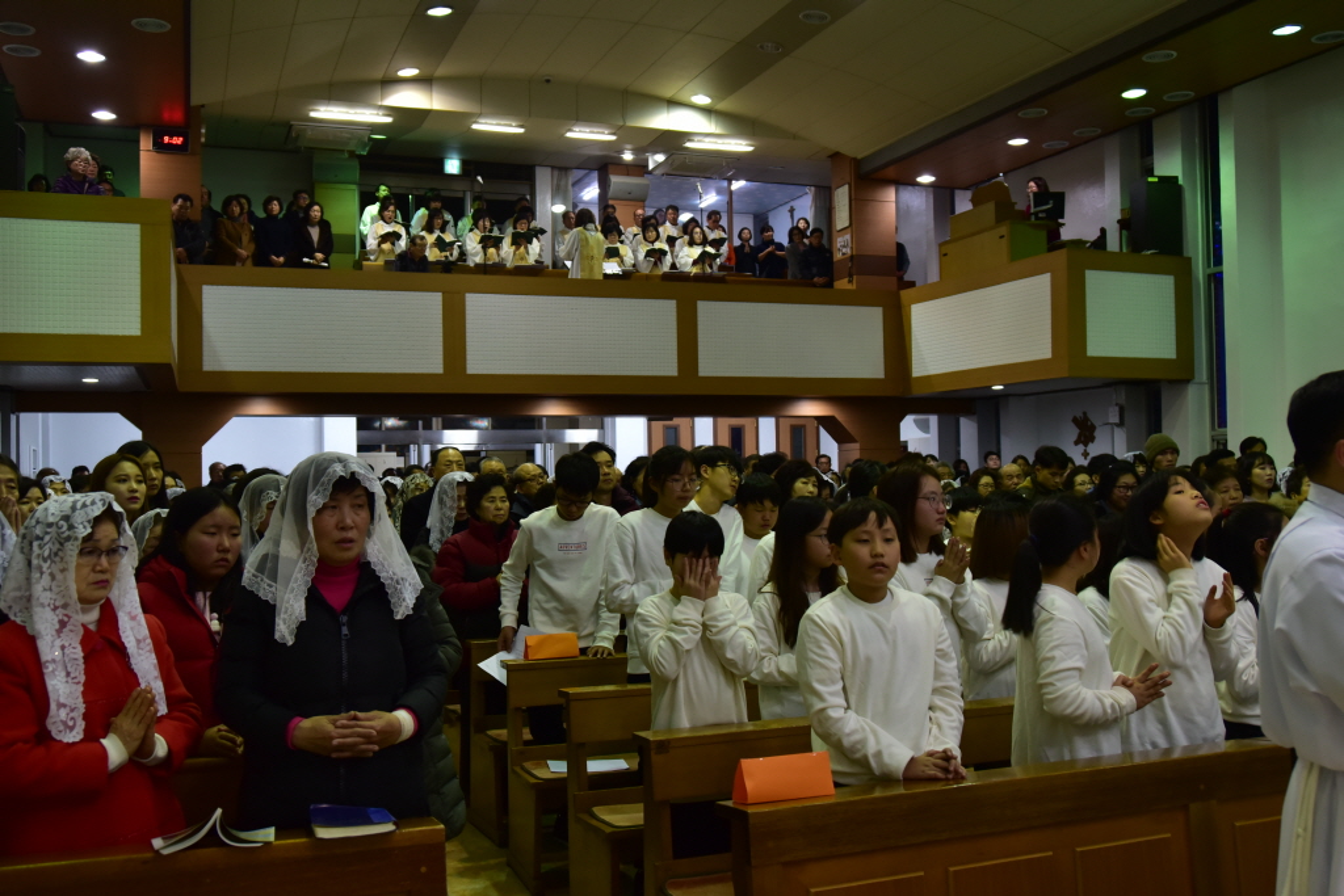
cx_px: 672
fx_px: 1307
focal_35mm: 35
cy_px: 448
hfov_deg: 54.4
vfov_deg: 37.9
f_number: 6.3
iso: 1250
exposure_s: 1/100
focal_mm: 35
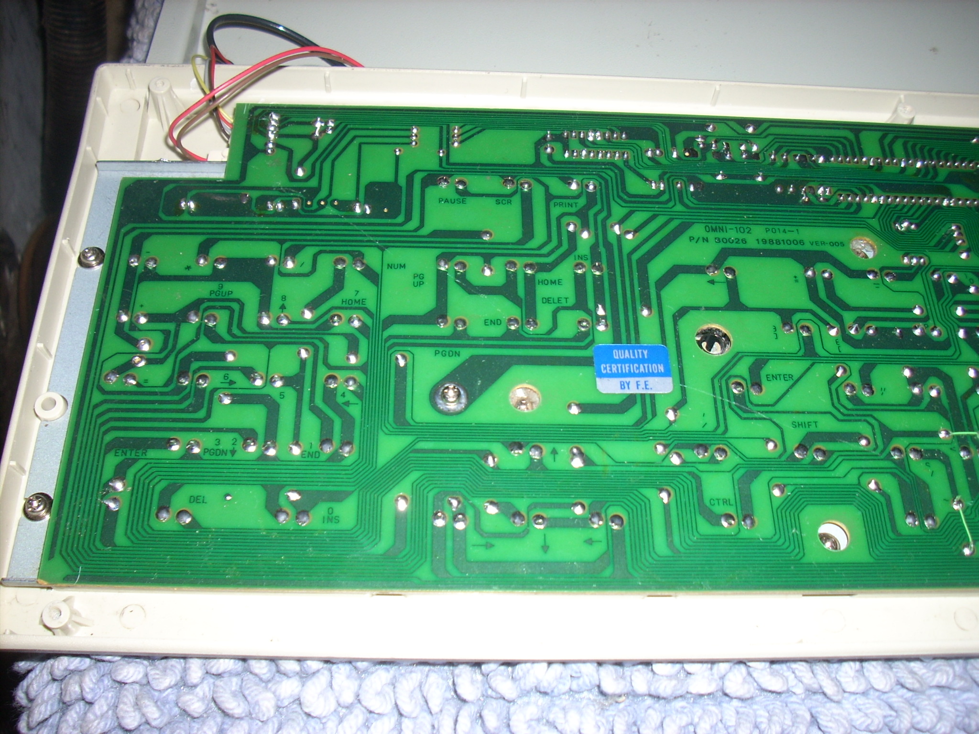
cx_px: 490
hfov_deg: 50.1
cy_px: 367
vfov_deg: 38.7
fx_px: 1046
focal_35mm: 37
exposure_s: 1/60
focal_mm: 6.2
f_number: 2.8
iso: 64
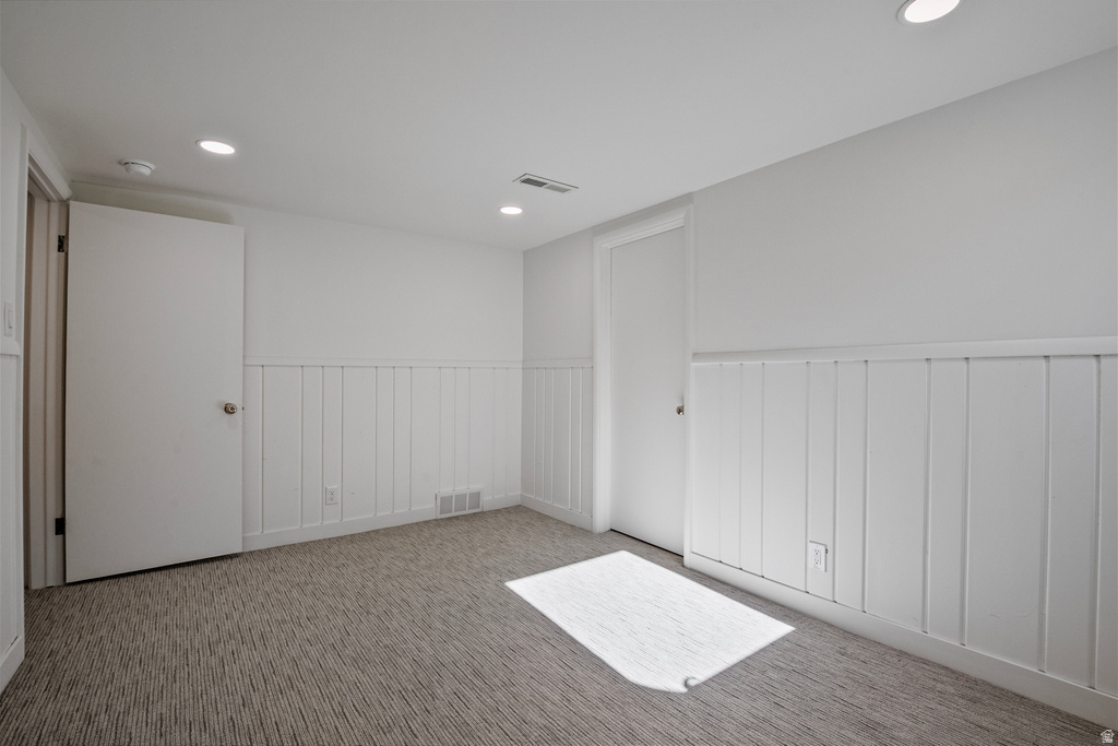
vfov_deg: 73.8
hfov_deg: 96.7
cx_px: 559
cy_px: 373
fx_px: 497
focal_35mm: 16
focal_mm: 16
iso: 1250
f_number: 8
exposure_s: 1/250
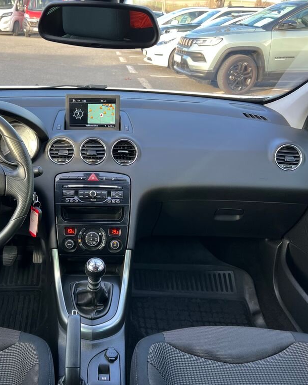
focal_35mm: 34
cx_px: 95
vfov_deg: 52.8
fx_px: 387
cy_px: 193
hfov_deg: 42.6
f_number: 1.5
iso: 80
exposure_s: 1/121
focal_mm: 5.7
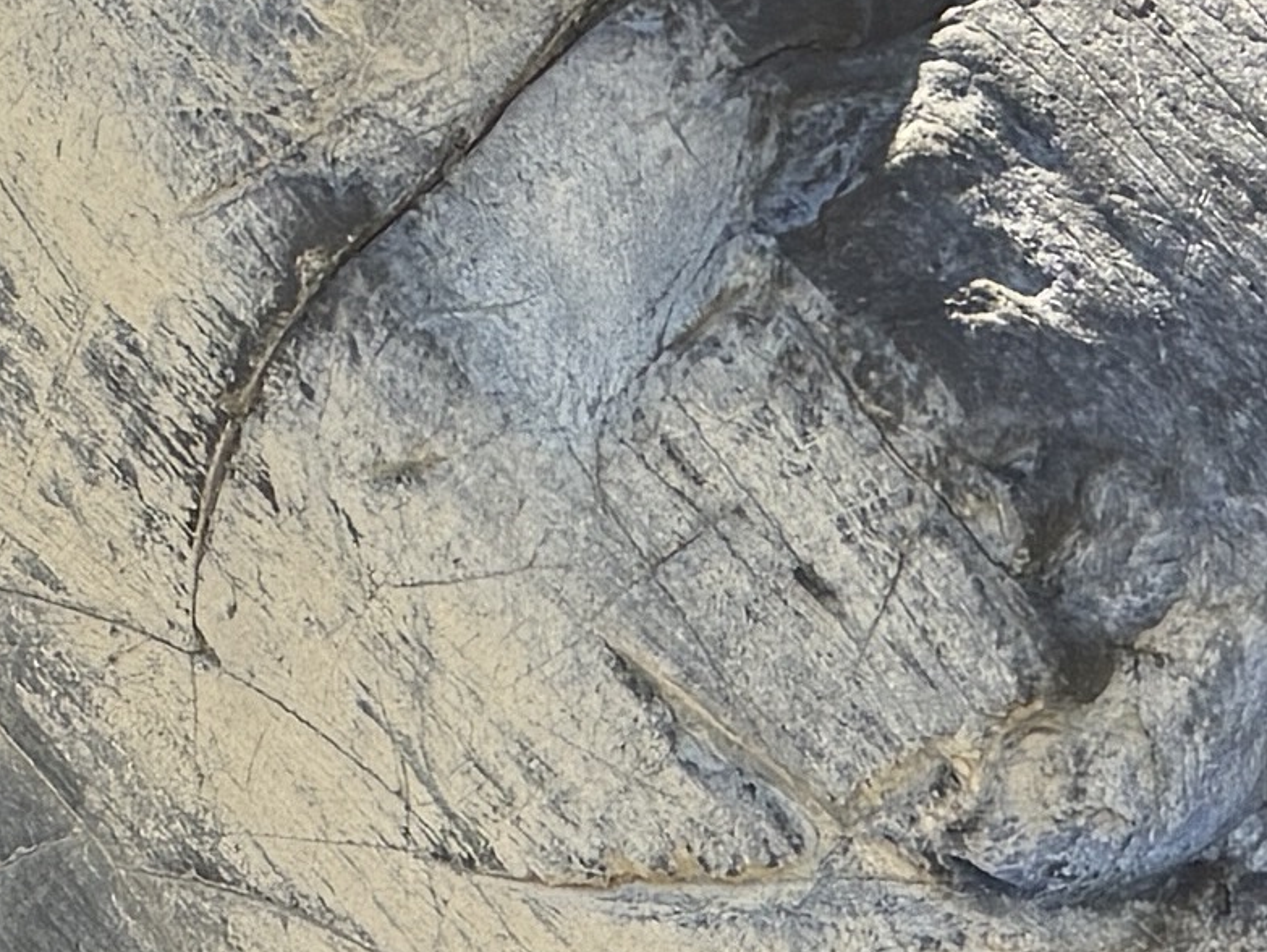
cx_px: 283
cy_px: 1943
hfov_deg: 11.3
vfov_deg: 8.1
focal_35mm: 175
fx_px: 6408
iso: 100
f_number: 1.78
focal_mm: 6.76
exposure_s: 1/627
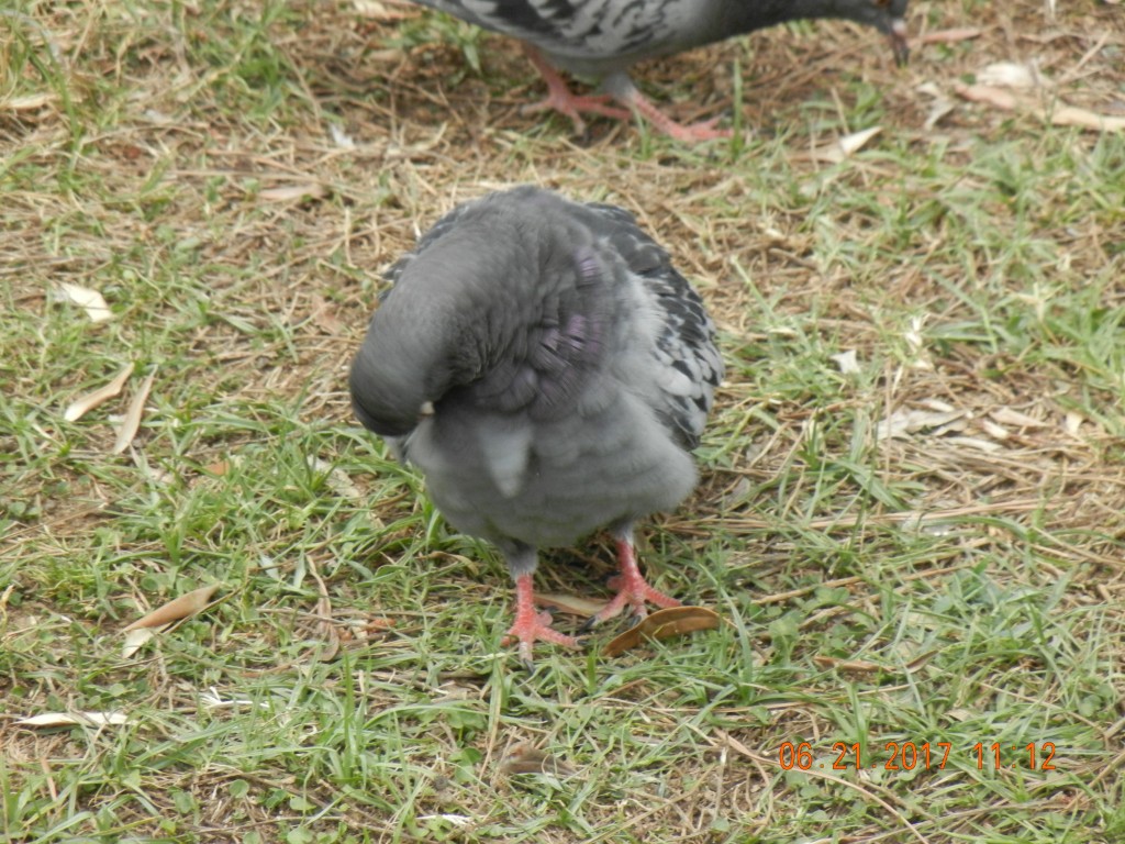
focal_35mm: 300
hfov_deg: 6.6
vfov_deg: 5.0
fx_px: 9750
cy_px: 422
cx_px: 562
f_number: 5.6
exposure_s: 1/168
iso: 640
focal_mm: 54
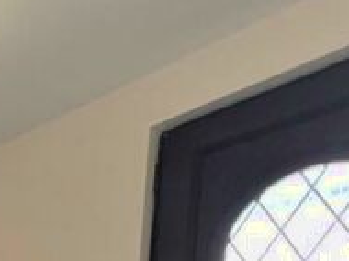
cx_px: -237
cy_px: 453
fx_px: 483
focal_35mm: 48
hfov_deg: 24.4
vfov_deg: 21.5
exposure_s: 1/99
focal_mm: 1.57
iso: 50
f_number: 1.8
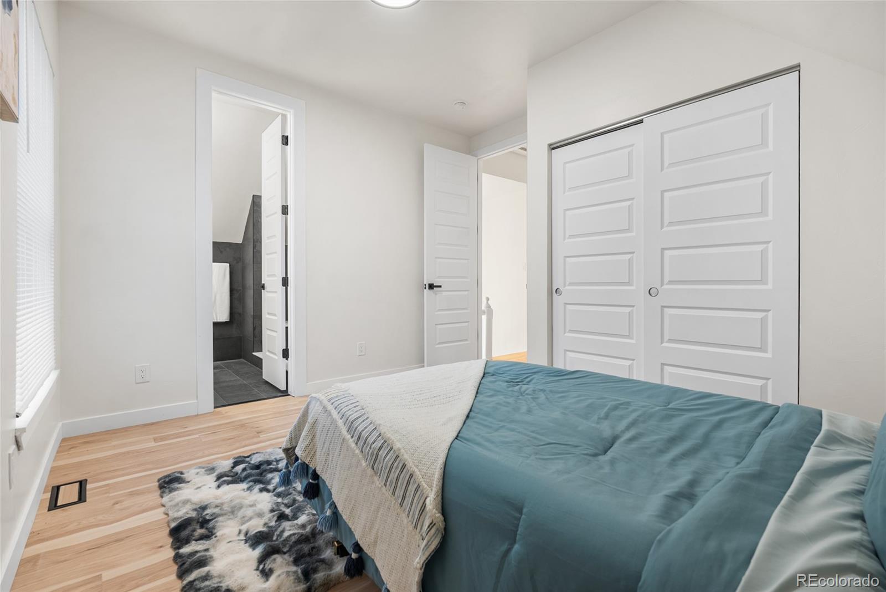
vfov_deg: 73.8
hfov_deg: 96.7
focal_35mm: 16
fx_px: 394
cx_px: 443
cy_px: 296
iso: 200
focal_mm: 16
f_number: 8
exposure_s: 1/1.67
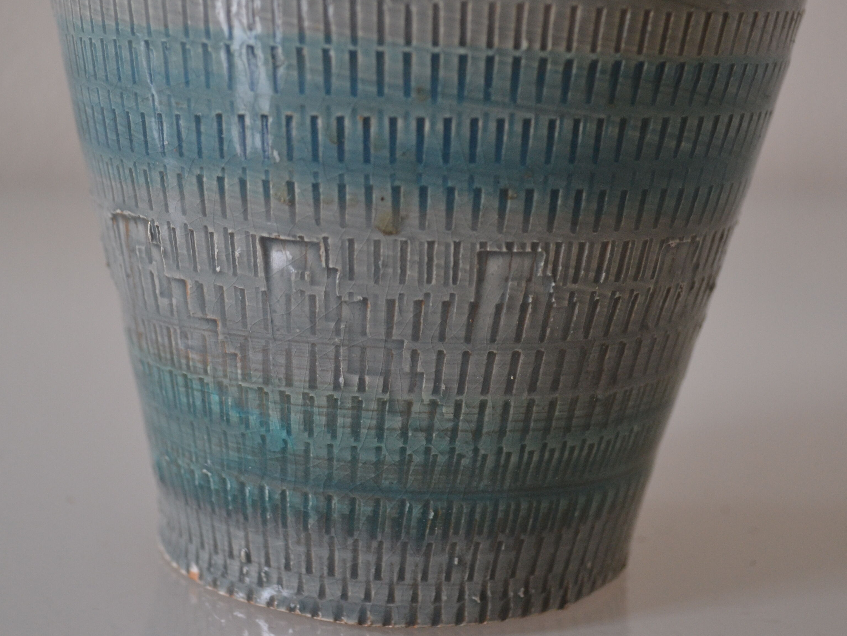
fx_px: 1811
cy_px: 254
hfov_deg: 26.3
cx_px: 407
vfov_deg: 19.9
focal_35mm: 74
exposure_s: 1/15
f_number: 5
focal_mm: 34
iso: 640
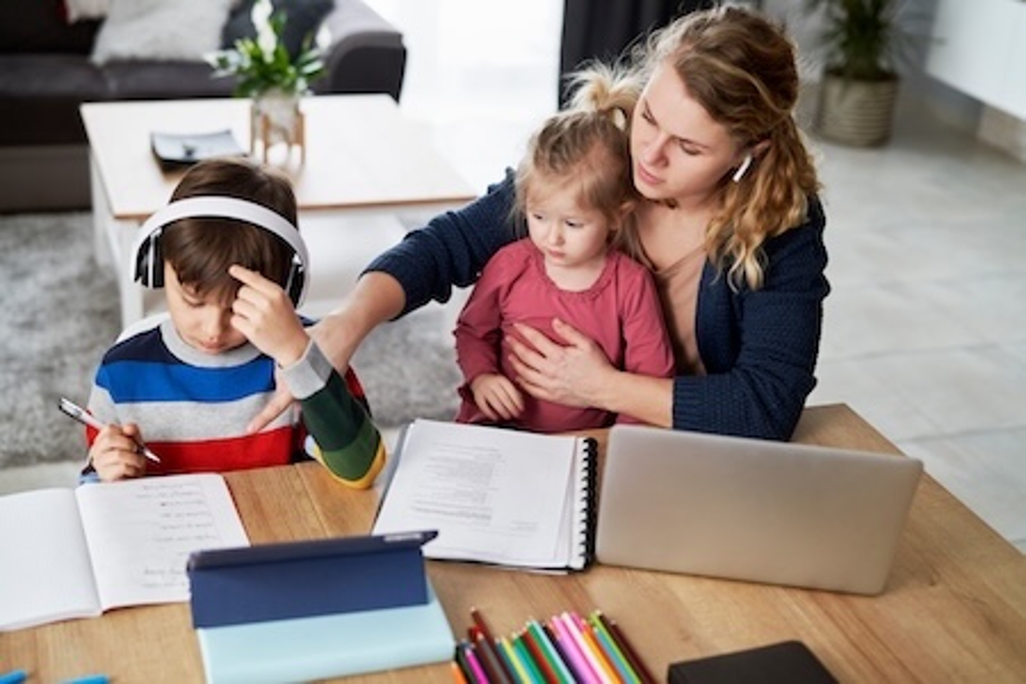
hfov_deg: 39.6
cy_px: 342
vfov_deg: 27.0
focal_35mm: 50
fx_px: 1425
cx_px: 513
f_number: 2
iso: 400
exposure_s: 1/125
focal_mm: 50
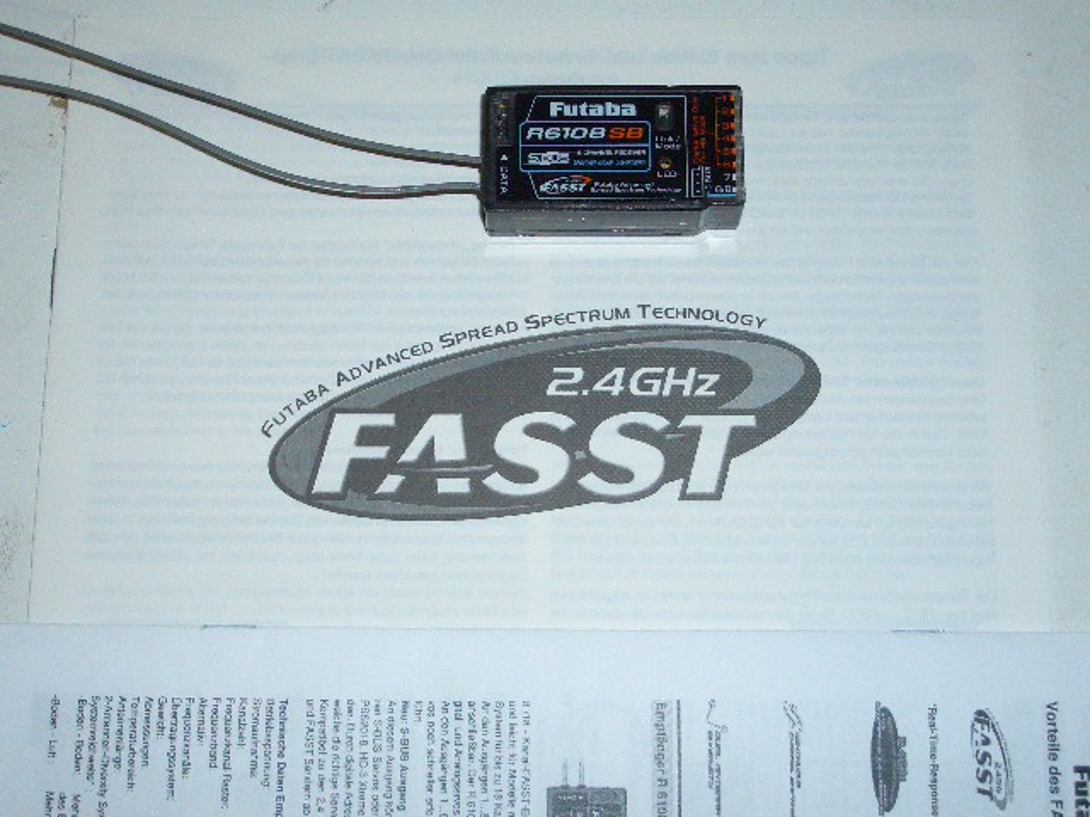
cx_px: 545
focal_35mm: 105
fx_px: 3306
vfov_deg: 14.1
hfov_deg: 18.7
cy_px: 408
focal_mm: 17.4
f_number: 4.8
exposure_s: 1/60
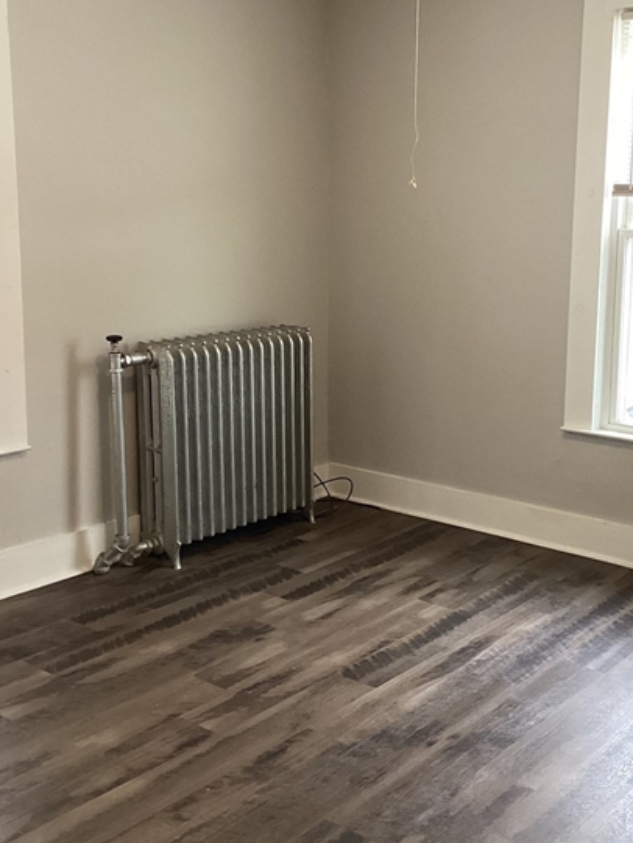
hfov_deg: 32.6
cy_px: 388
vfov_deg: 42.9
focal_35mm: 44
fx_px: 1072
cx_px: 419
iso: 160
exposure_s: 1/60
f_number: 2.4
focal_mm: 3.3
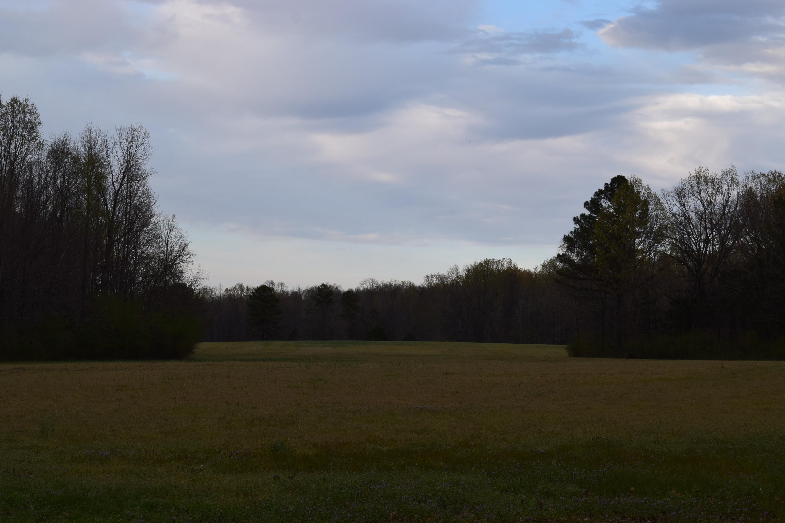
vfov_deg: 16.4
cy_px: 260
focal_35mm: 84
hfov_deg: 24.3
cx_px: 388
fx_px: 1821
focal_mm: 55
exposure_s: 1/200
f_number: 10
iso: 400
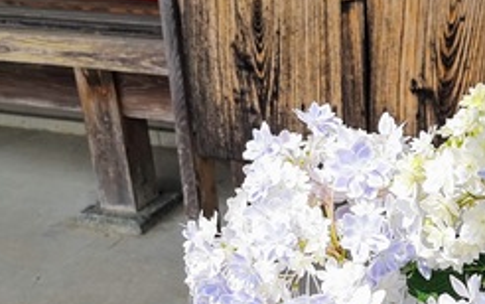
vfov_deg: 19.5
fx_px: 873
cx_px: 370
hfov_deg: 30.5
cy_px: 248
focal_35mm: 66
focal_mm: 3.95
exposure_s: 1/1961
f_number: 1.8
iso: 50
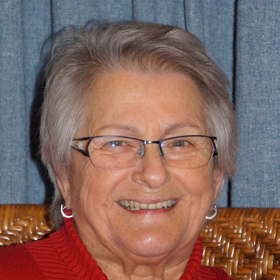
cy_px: 137
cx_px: 140
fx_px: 1931
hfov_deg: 8.3
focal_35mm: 211
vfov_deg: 8.3
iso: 800
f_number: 5.6
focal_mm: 110
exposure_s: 1/60
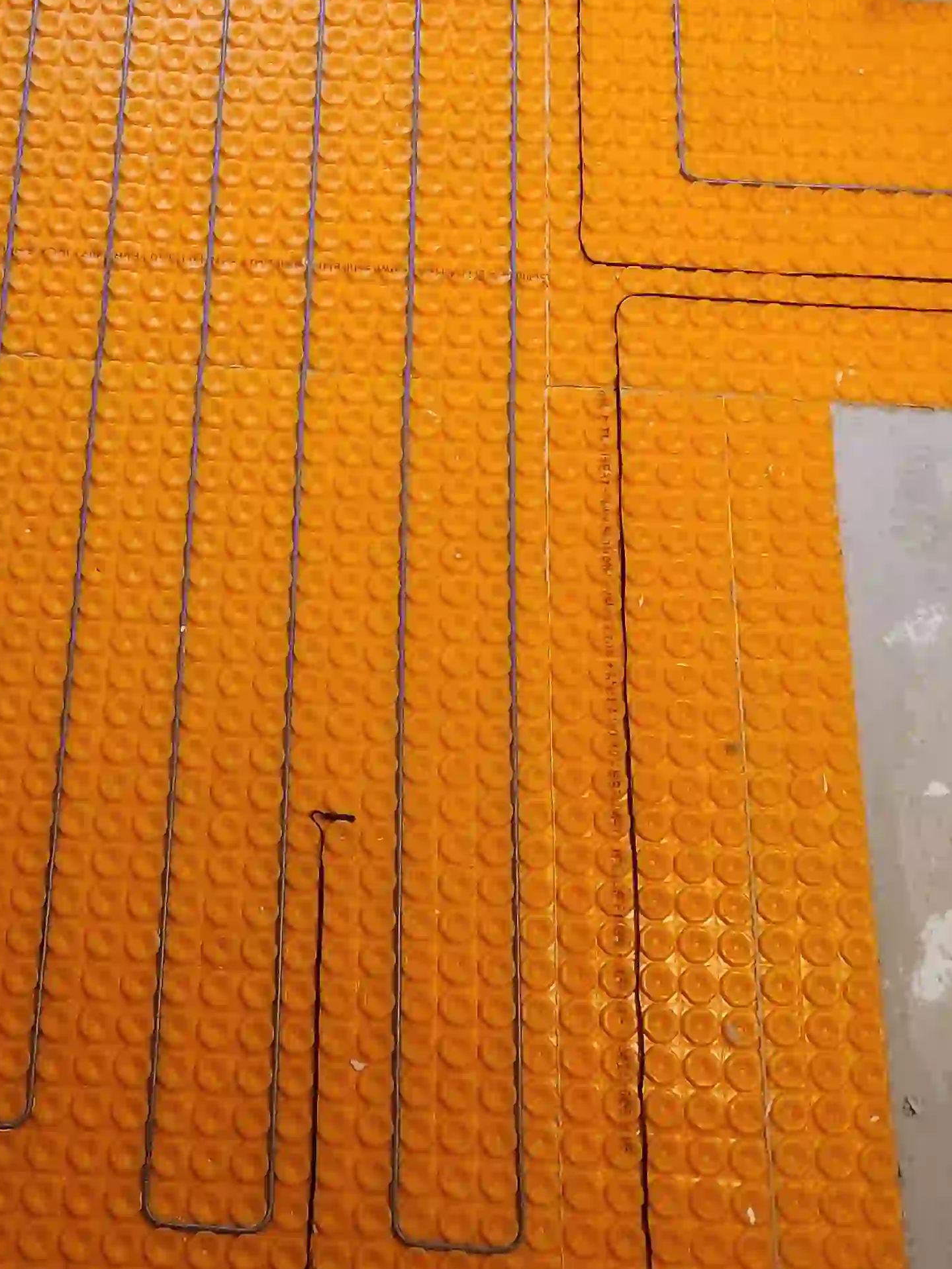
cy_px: 541
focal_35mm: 48
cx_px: 140
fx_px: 1760
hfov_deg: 29.3
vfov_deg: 39.6
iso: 640
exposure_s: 1/60
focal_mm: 6.4
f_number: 1.8
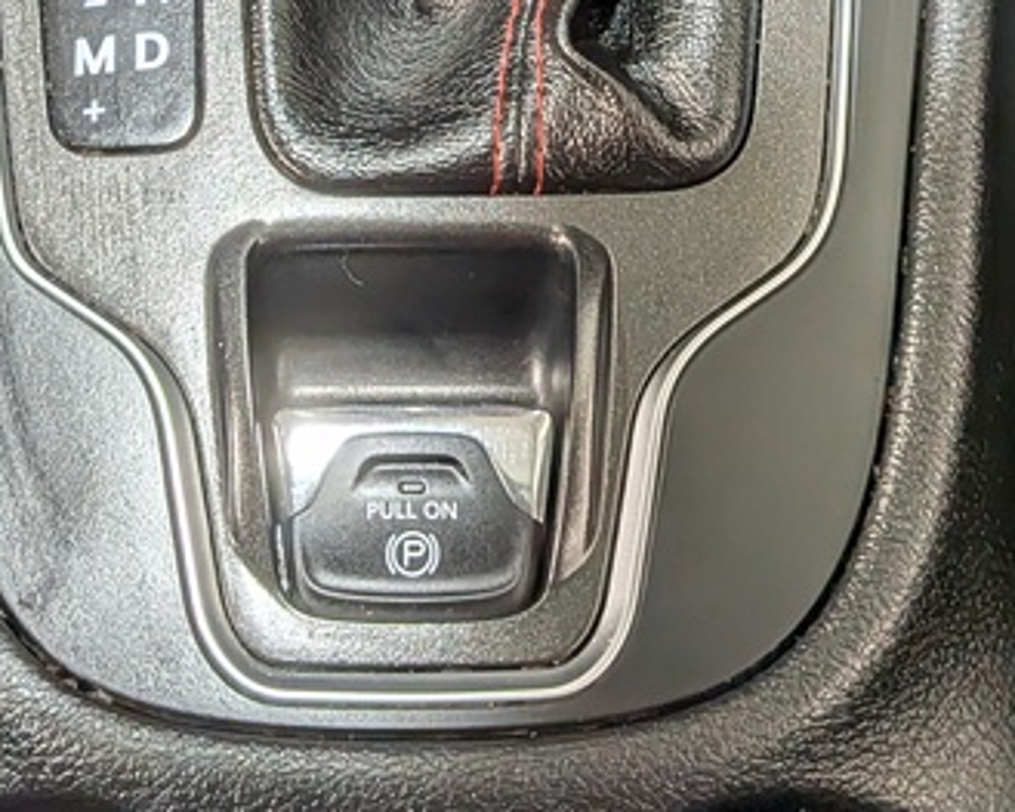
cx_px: 426
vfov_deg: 18.8
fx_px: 2192
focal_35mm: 73
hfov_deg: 26.0
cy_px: -355
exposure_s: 1/120
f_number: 1.7
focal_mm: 4.53
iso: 43
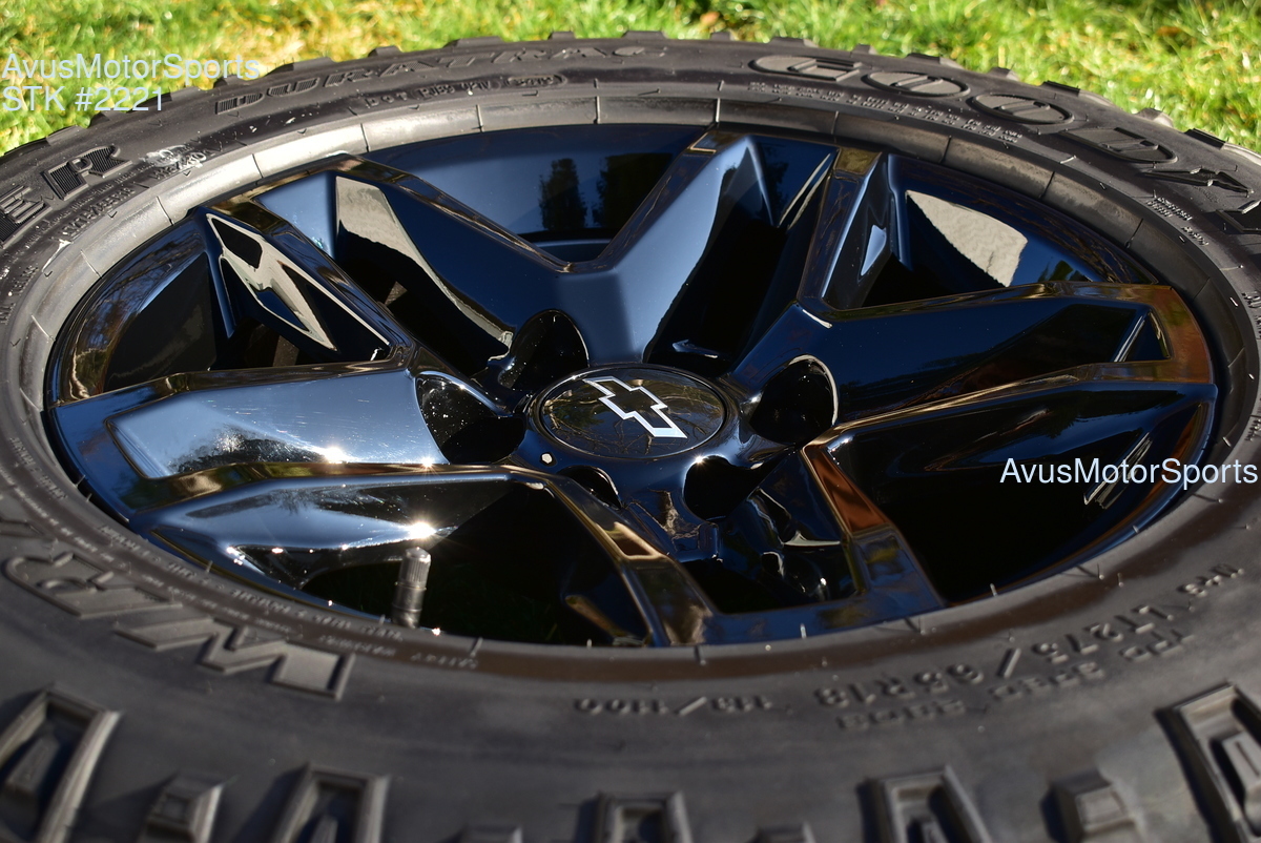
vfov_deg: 26.5
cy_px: 422
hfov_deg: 38.9
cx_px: 630
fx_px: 1788
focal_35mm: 51
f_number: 6.3
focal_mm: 34
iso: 125
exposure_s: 1/125
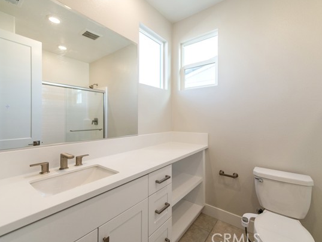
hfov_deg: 94.5
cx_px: 163
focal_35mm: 16
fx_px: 149
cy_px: 120
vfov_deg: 78.1
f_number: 4
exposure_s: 1/250
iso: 400
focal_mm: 14
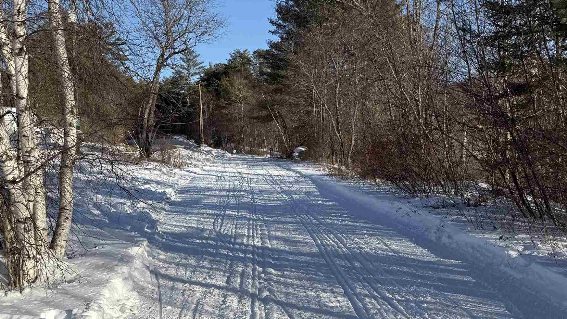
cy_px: 165
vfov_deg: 26.0
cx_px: 211
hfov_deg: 44.2
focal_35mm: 46
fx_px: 692
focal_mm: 6.76
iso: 80
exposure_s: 1/4975
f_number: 1.78
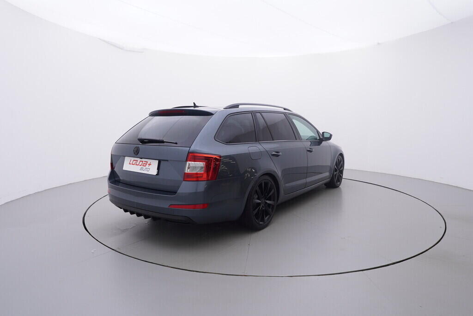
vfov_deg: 56.2
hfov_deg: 77.3
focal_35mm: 22
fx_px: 296
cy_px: 158
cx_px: 236
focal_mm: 15
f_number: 5
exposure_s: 1/80
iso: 200
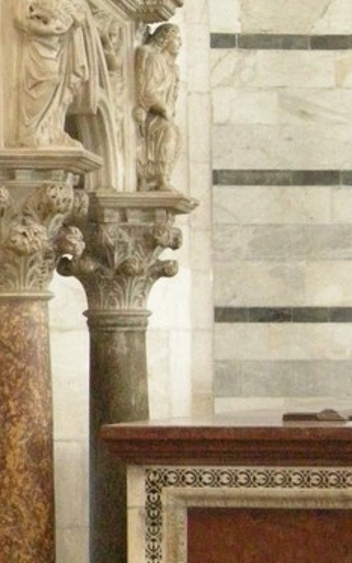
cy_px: 213
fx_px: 2011
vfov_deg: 15.9
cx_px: -311
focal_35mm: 131
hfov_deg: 9.5
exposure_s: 1/7.1
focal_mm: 7.5
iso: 800
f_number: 2.7
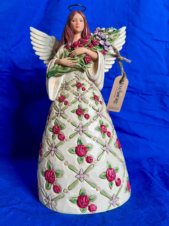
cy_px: 113
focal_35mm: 26
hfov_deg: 53.1
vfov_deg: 67.3
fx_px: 169
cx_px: 84
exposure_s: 1/62
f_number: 1.5
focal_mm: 5.7
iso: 125
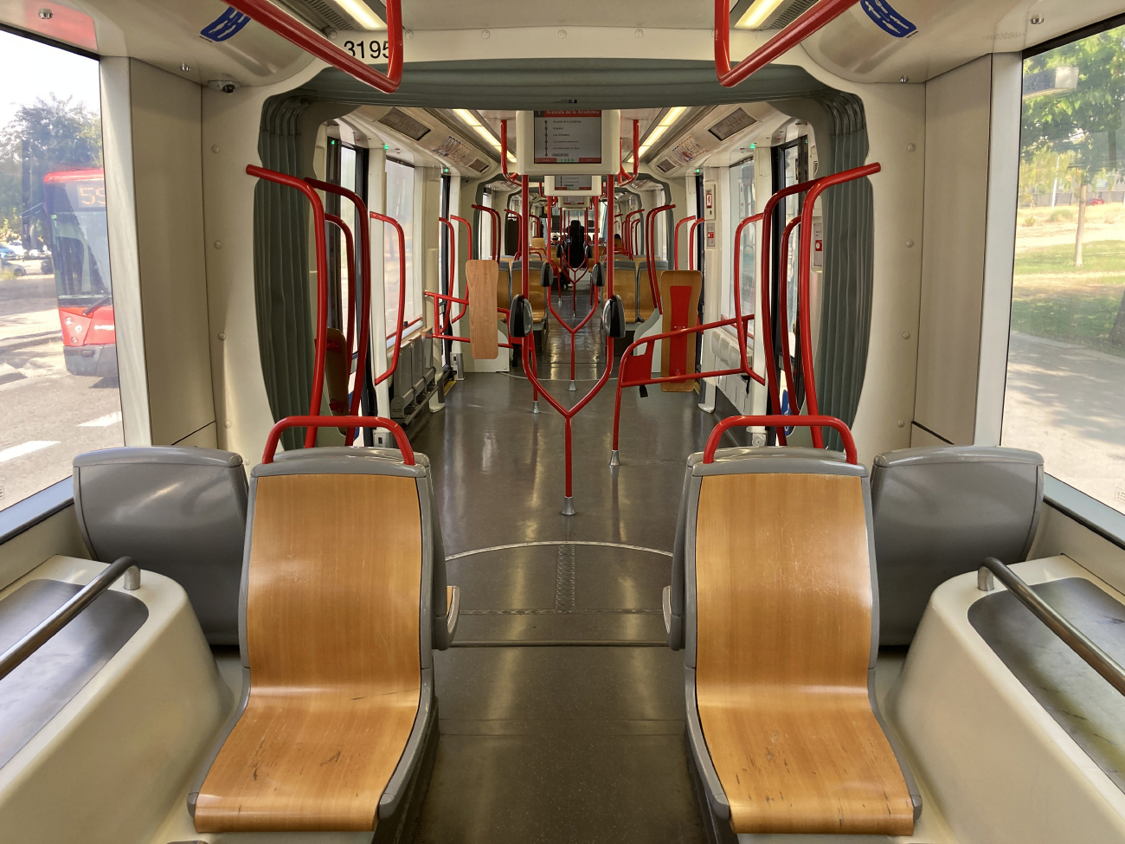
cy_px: 422
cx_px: 562
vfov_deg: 49.7
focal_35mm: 28
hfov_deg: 63.4
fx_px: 910
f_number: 1.8
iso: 50
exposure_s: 1/121
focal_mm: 3.99
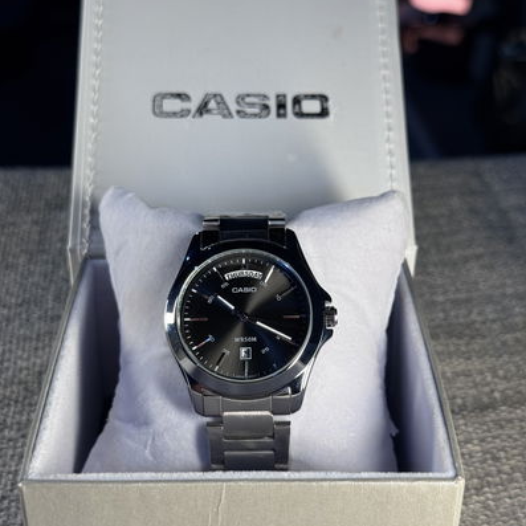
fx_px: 980
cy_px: 295
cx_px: 262
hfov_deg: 30.0
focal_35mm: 57
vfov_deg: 30.0
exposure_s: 1/167
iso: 64
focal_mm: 6.76
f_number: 1.78
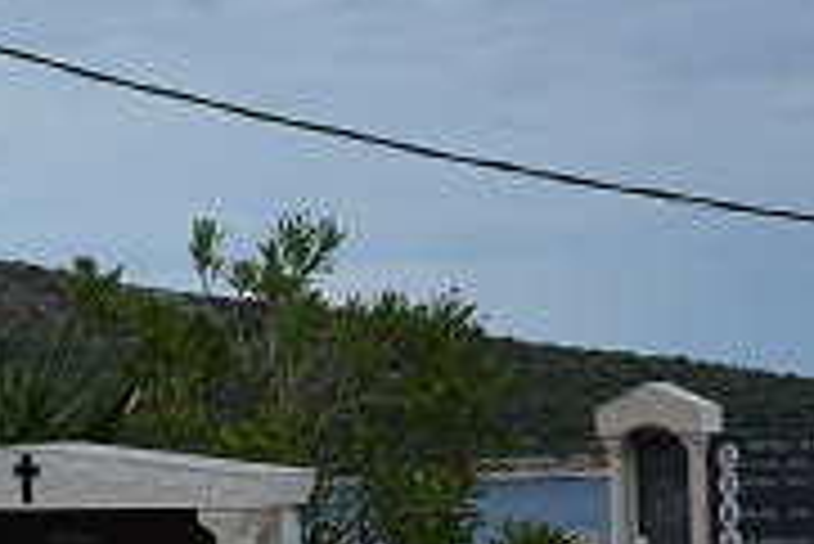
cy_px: 575
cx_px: 1061
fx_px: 3032
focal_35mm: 134
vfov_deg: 10.2
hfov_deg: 14.6
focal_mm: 18
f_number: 8
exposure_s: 1/250
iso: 125
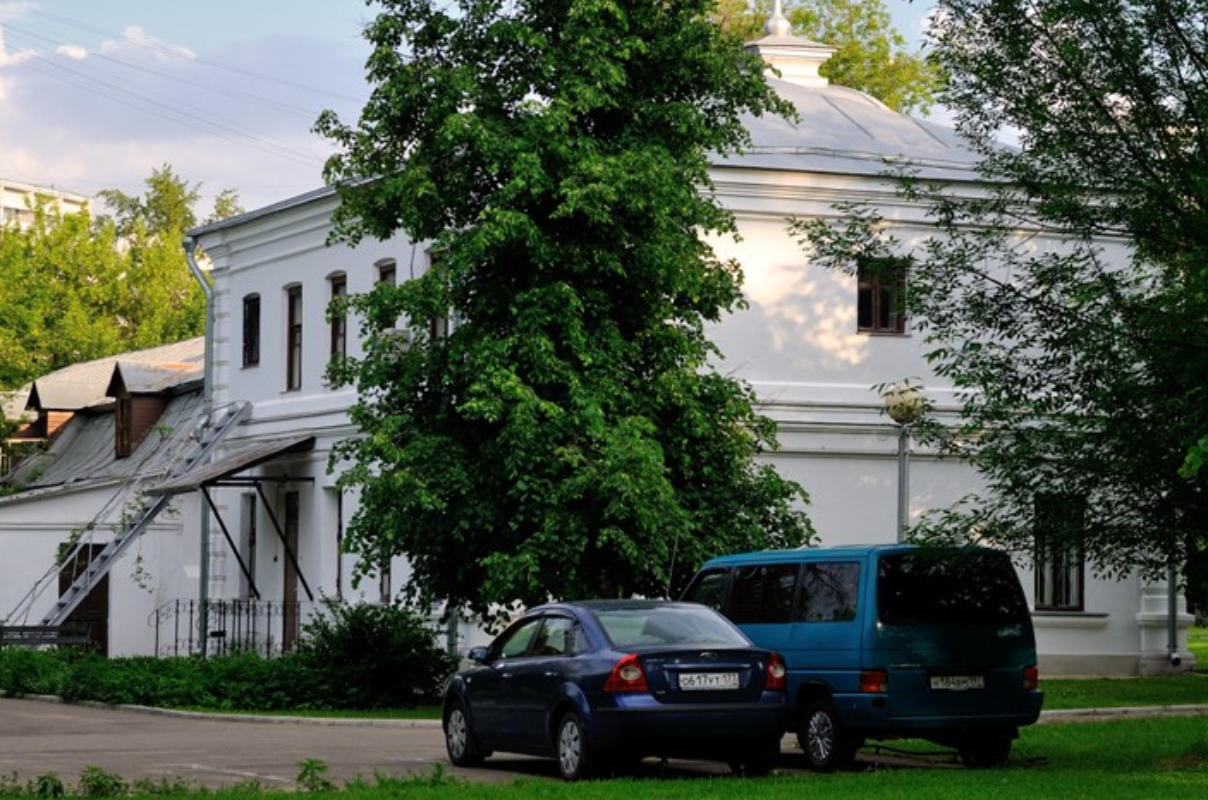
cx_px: 467
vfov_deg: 14.2
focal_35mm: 96
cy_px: 355
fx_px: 3215
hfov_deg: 21.2
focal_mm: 50
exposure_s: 1/500
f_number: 3.5
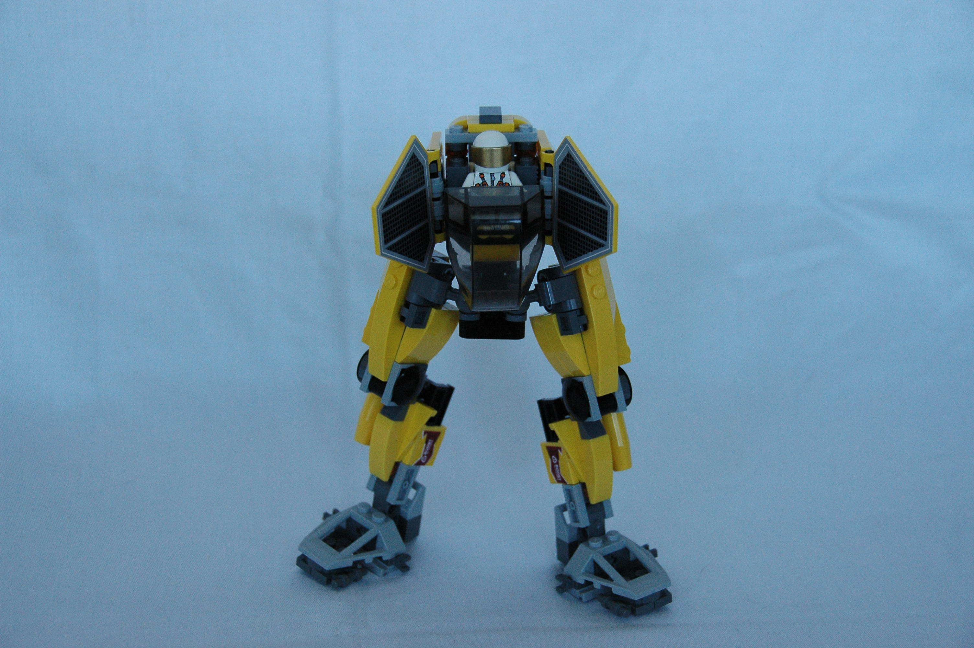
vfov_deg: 21.5
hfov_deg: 31.9
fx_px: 1703
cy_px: 324
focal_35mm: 63
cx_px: 487
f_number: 4.5
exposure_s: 1/250
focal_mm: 42
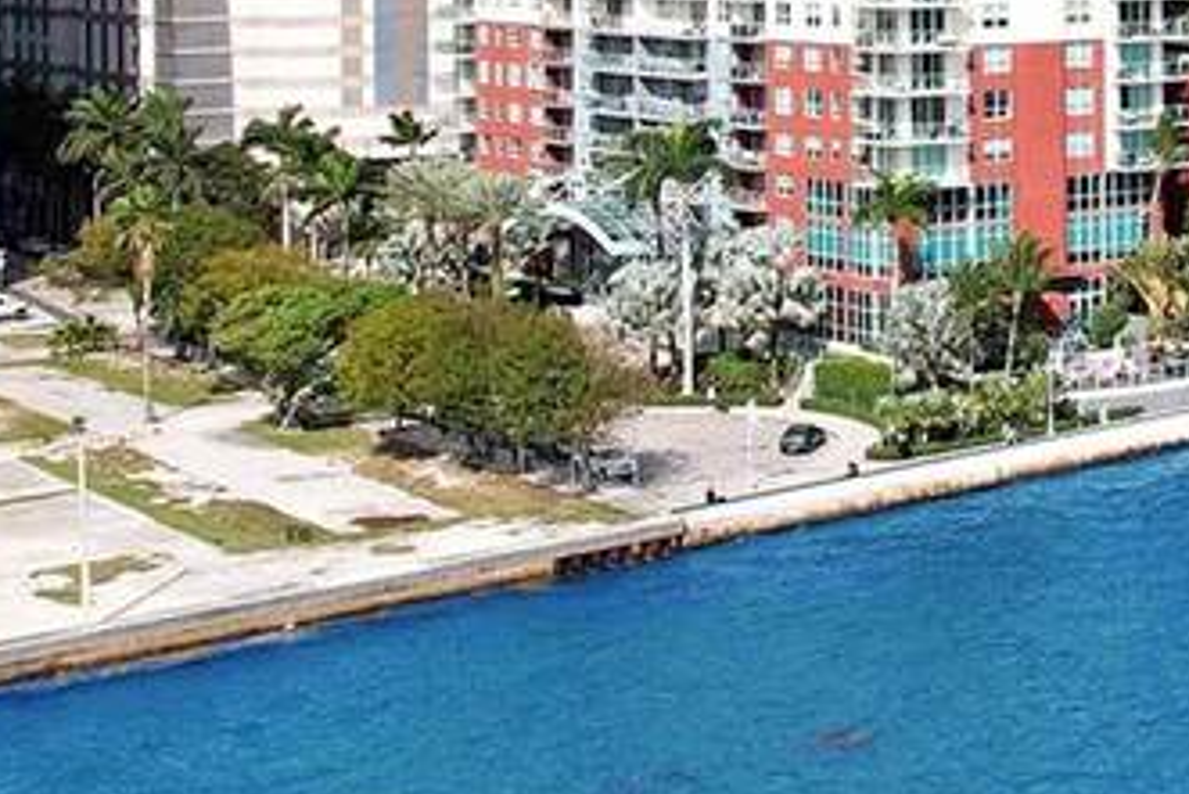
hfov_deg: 22.0
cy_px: -163
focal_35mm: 85
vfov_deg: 15.5
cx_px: 1448
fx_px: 2808
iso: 100
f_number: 2.8
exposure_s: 1/800
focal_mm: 8.38
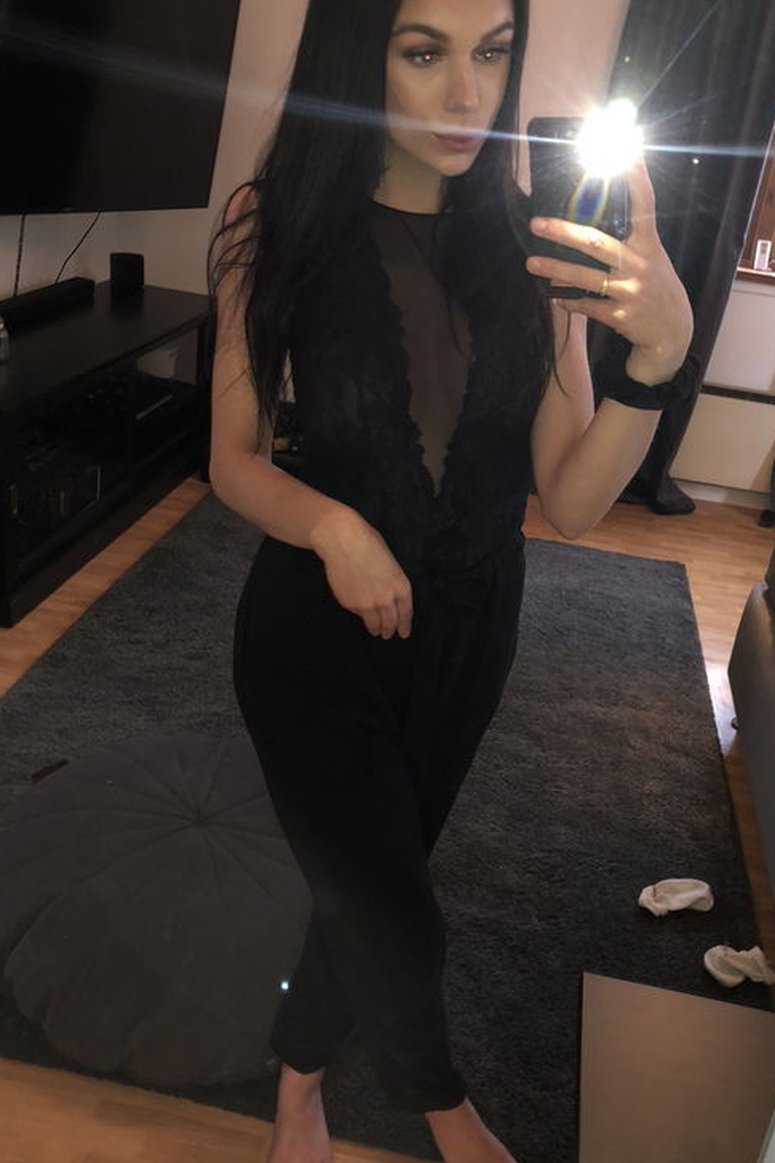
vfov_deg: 58.7
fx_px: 1034
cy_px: 564
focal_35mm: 32
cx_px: 444
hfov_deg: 41.0
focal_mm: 4
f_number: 1.8
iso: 125
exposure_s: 1/4
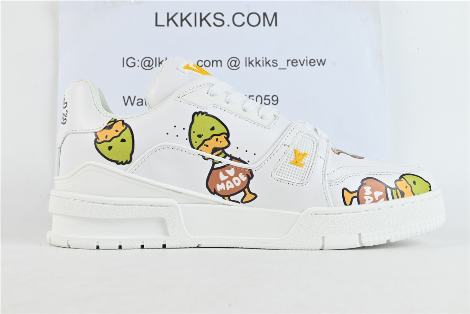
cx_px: 235
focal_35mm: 44
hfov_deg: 45.0
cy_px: 157
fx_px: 568
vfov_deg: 30.8
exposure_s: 1/80
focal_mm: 29
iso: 1000
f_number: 10
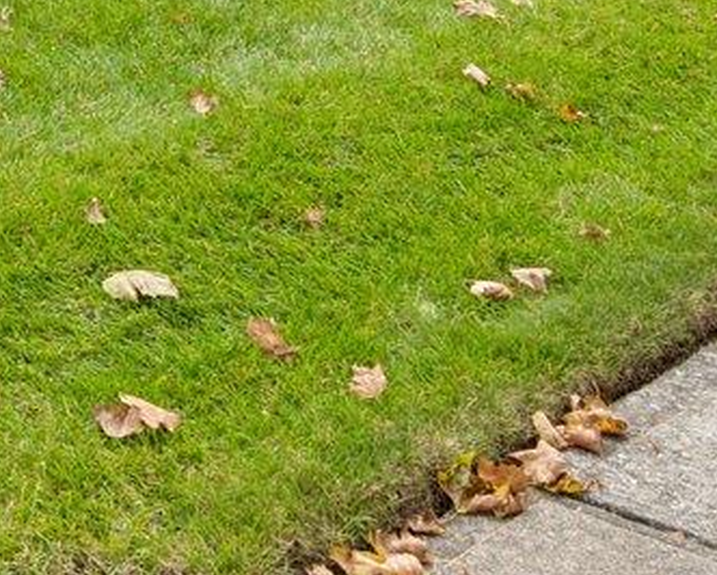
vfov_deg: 12.1
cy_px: -645
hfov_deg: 14.1
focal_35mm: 110
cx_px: -799
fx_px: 2336
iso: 160
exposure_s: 1/100
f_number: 9
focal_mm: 19
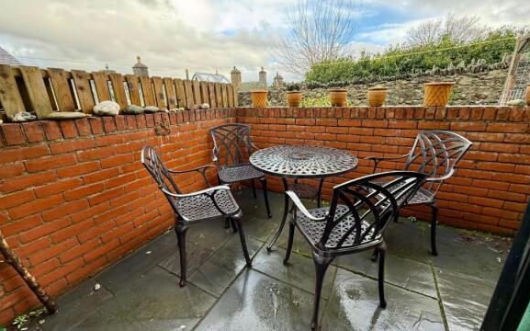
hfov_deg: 101.5
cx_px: 267
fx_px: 217
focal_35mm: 15
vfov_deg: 74.7
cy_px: 164
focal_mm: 2.22
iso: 125
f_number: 2.2
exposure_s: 1/99
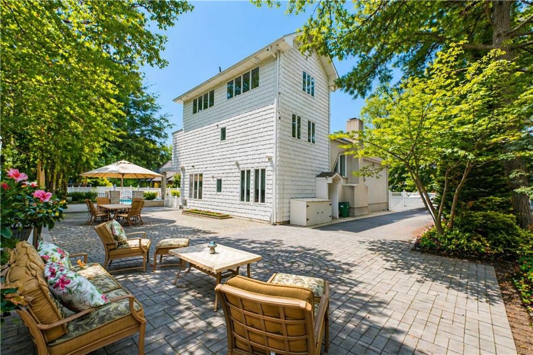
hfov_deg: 100.4
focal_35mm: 15
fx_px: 222
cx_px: 266
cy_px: 178
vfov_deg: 77.3
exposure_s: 1/60
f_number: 10
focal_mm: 10
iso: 640
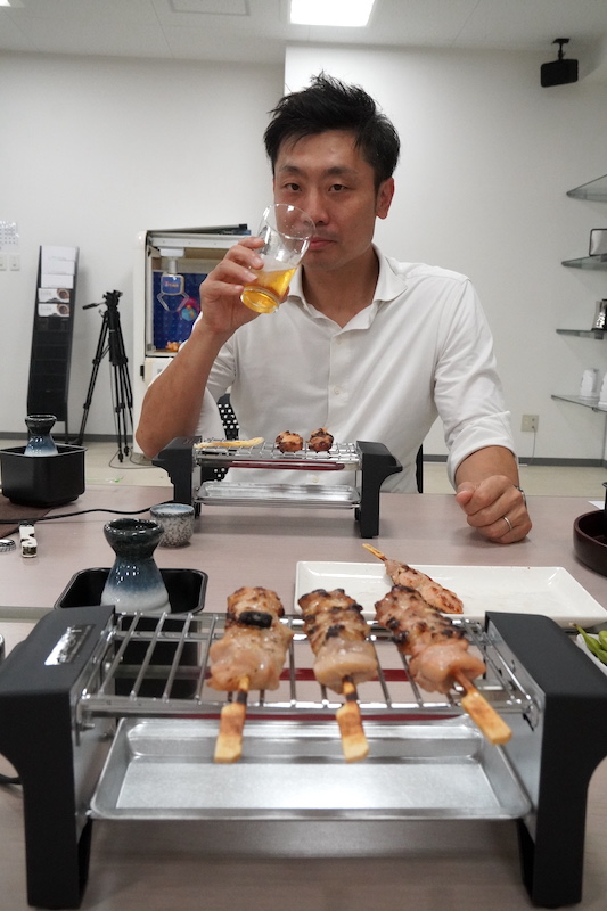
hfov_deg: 41.7
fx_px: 797
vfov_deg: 59.5
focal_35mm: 32
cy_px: 456
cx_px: 304
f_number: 8
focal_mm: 21
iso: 5000
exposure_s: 1/250
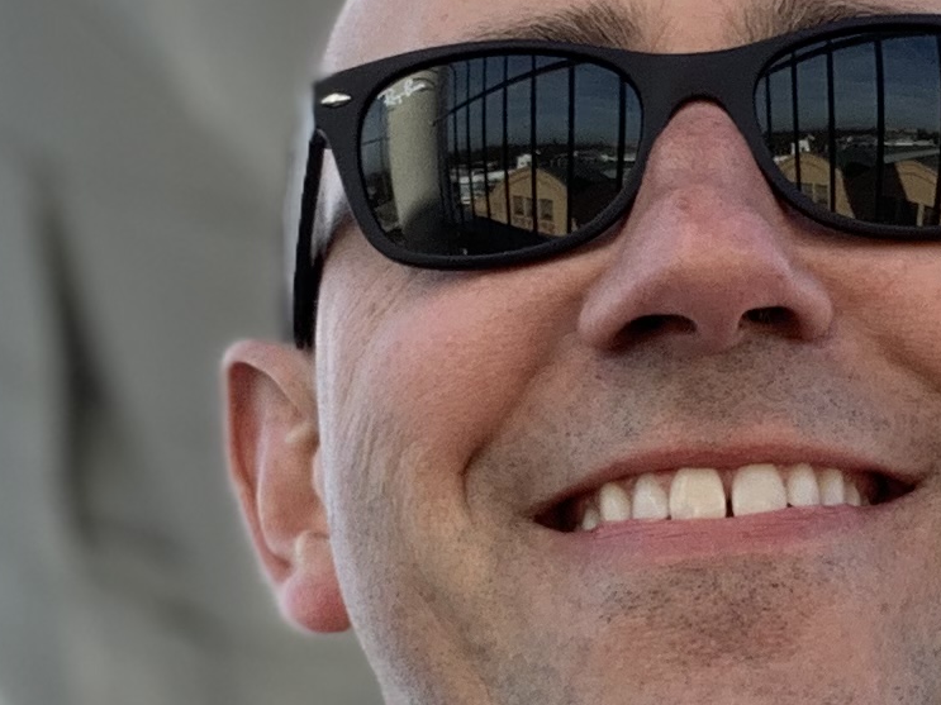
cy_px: 490
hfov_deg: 14.8
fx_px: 3615
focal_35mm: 133
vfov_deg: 11.1
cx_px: 661
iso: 16
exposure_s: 1/247
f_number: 2.2
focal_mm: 2.87
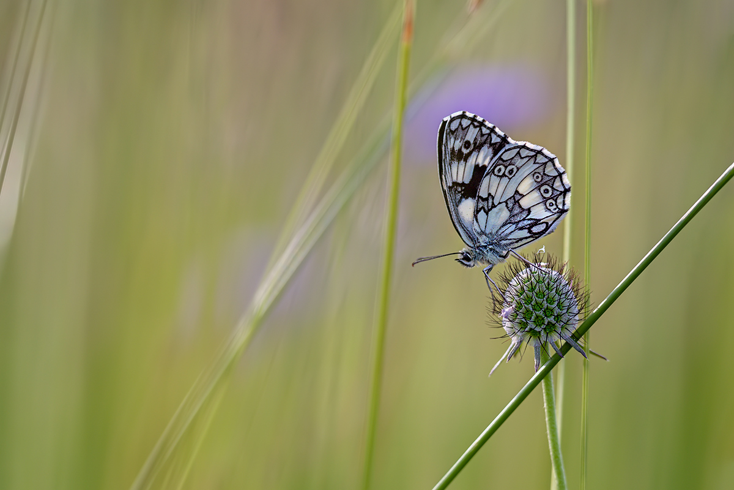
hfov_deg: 9.1
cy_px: 245
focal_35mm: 225
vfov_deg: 6.1
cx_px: 367
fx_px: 4587
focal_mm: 150
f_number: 3.3
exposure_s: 1/1600
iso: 200
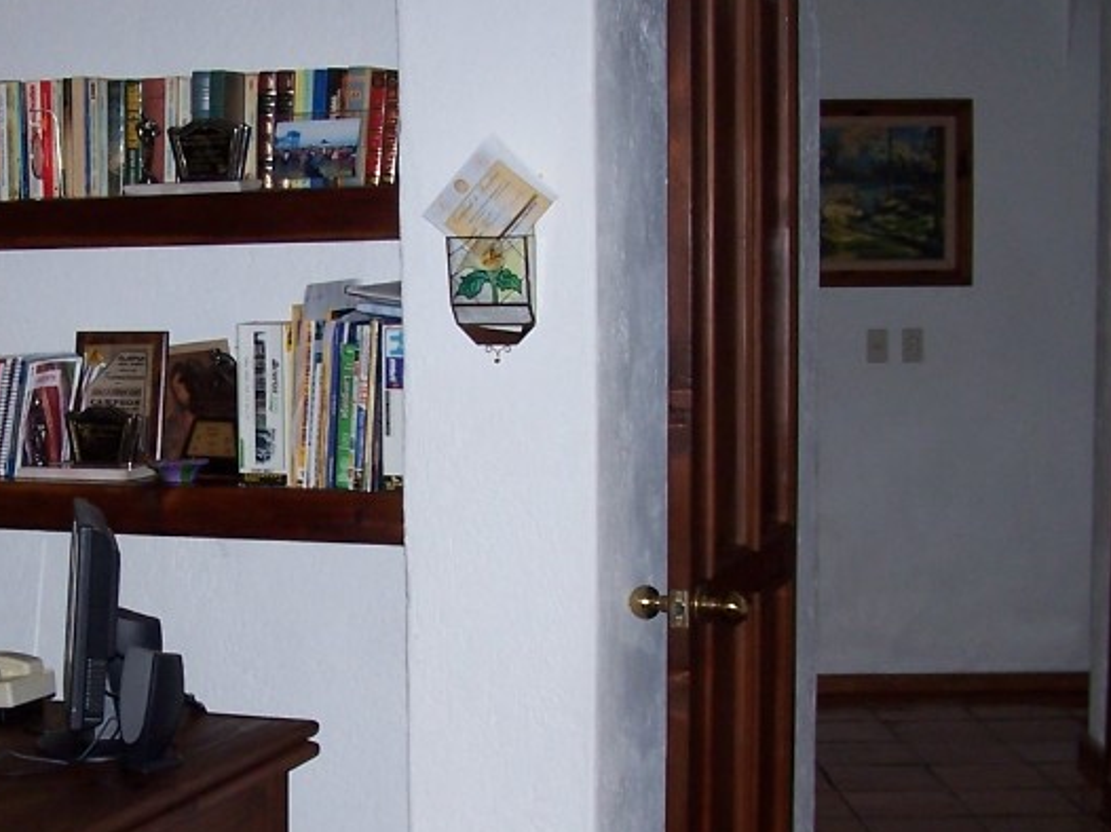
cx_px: 277
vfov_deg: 19.8
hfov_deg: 26.0
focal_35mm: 74
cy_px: 522
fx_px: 2374
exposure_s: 1/60
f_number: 2.8
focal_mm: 6.3
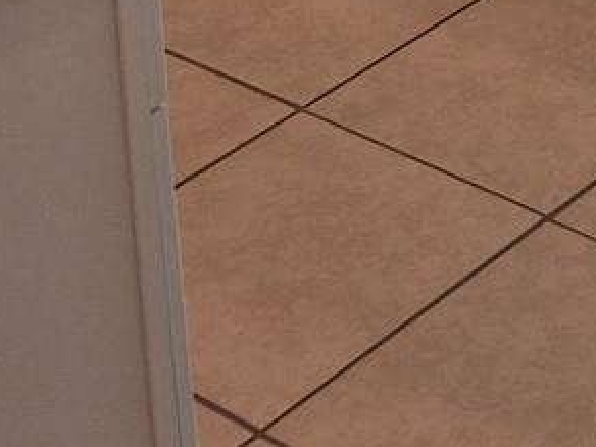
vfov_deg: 9.9
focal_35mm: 126
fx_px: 2169
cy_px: -727
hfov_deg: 14.6
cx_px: 872
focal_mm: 5.4
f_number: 1.8
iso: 25
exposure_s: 1/138
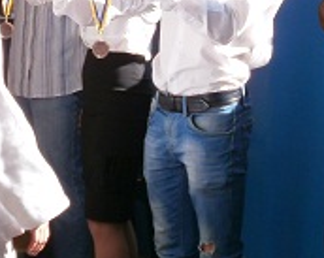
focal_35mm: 157
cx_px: 92
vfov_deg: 9.8
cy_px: 89
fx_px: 1503
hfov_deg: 12.3
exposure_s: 1/200
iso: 100
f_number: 3.8
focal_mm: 8.1
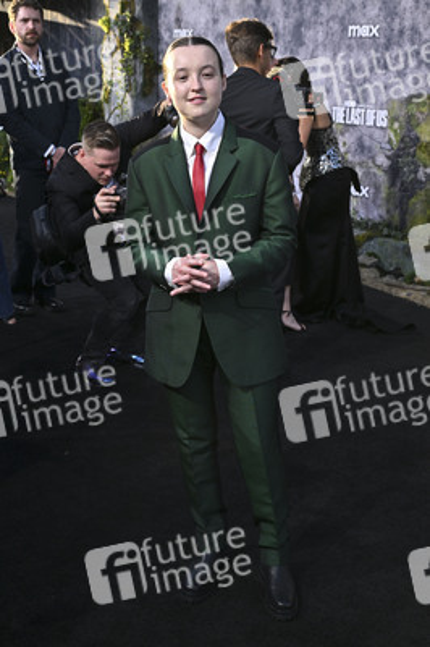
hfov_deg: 31.8
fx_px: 754
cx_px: 215
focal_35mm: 42
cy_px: 324
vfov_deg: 46.4
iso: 250
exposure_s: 1/250
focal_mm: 42
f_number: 6.3
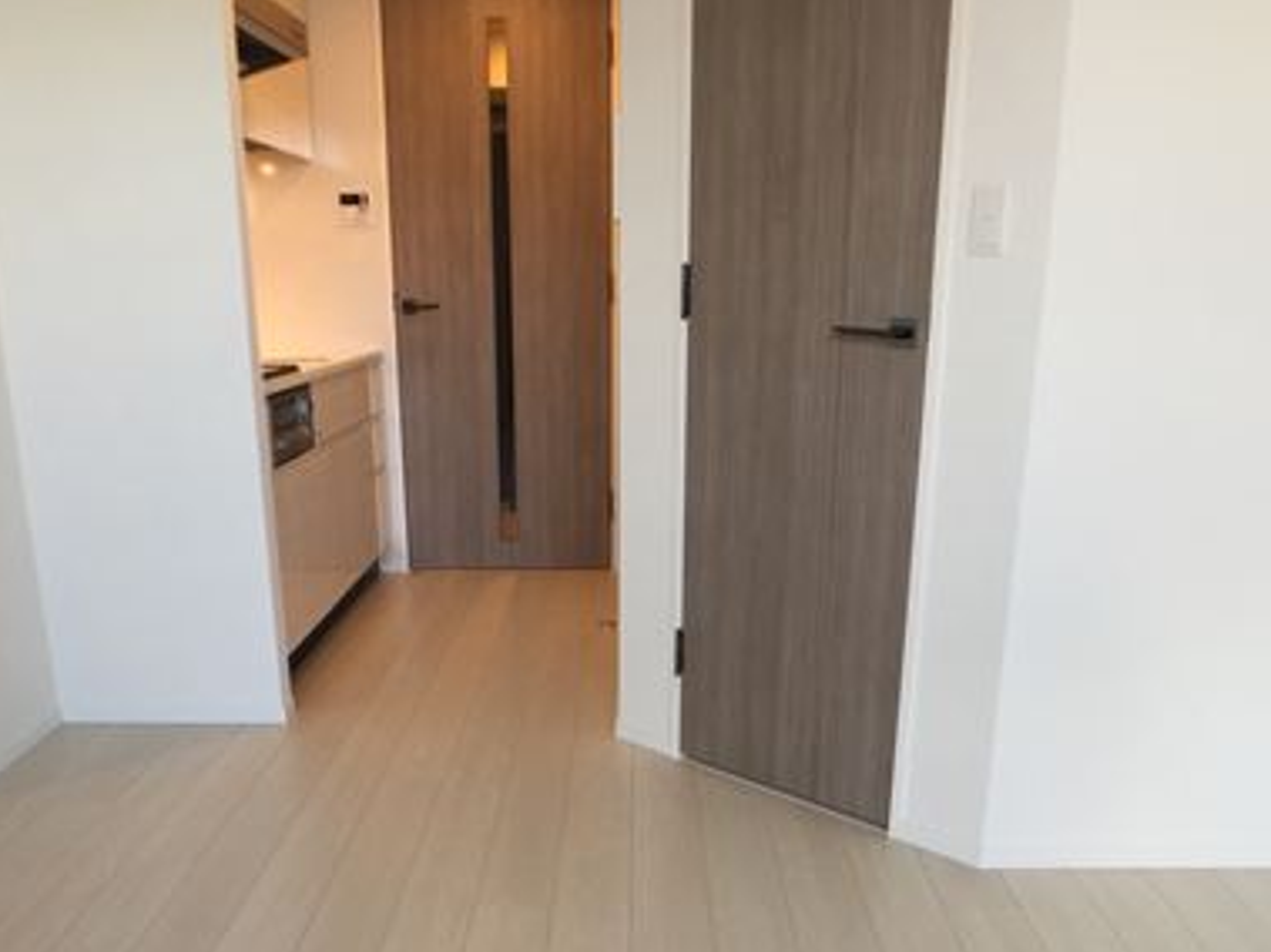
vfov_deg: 29.1
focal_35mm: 49
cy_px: 744
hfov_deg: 38.9
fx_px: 1799
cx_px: 627
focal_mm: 4.15
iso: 40
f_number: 2.2
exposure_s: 1/50
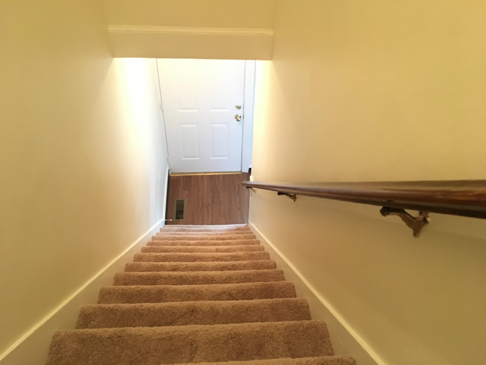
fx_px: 407
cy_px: 182
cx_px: 243
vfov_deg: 48.2
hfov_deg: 61.7
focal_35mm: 29
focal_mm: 4.15
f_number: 2.2
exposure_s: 1/15
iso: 320
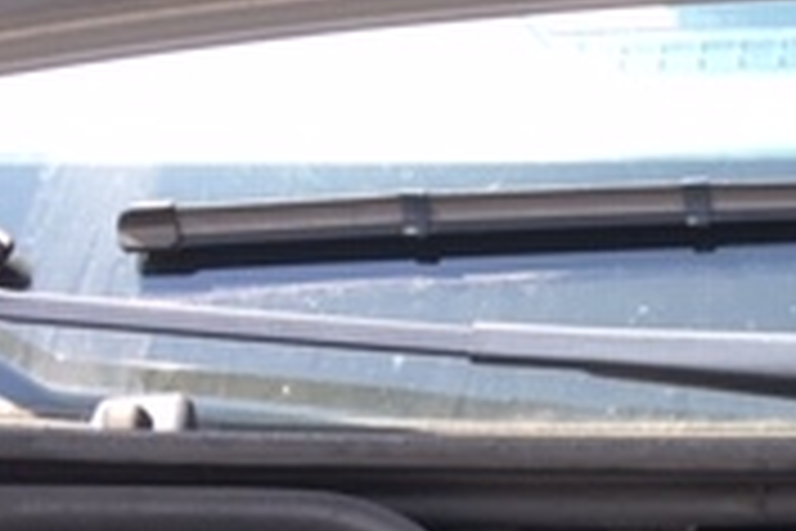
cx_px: 1021
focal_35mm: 109
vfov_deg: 12.0
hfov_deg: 17.6
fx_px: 2410
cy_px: 774
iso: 25
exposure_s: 1/202
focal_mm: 4.15
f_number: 2.2
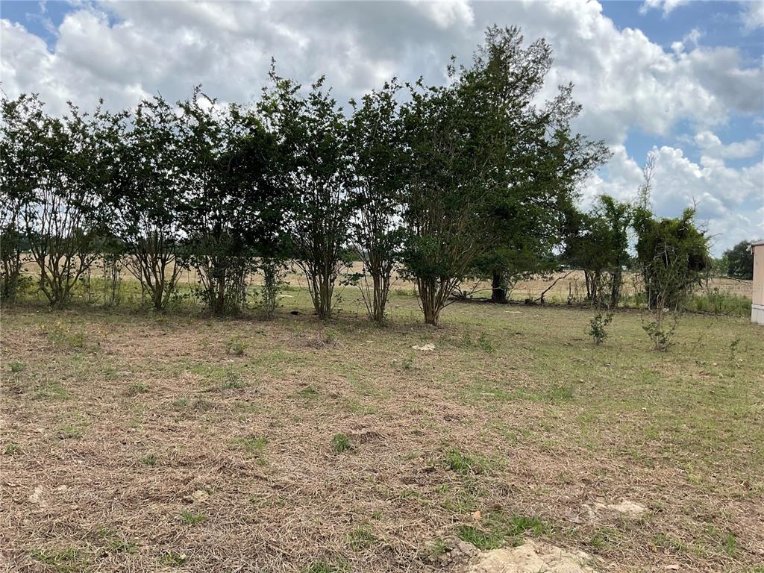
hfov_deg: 61.7
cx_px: 382
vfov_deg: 48.2
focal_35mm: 29
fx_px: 640
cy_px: 286
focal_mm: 3
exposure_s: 1/962
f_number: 1.8
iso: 16
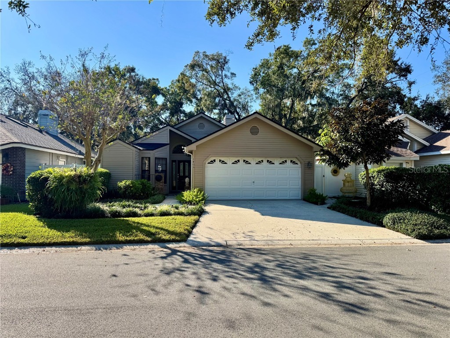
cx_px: 225
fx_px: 312
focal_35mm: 24
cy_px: 169
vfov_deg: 56.8
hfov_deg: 71.6
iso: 80
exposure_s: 1/2174
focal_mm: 6.76
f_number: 1.78
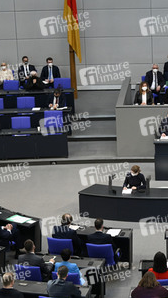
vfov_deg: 16.5
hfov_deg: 9.3
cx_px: 178
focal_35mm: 130
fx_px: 1028
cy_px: 149
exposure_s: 1/400
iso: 5000
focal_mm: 82
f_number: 5
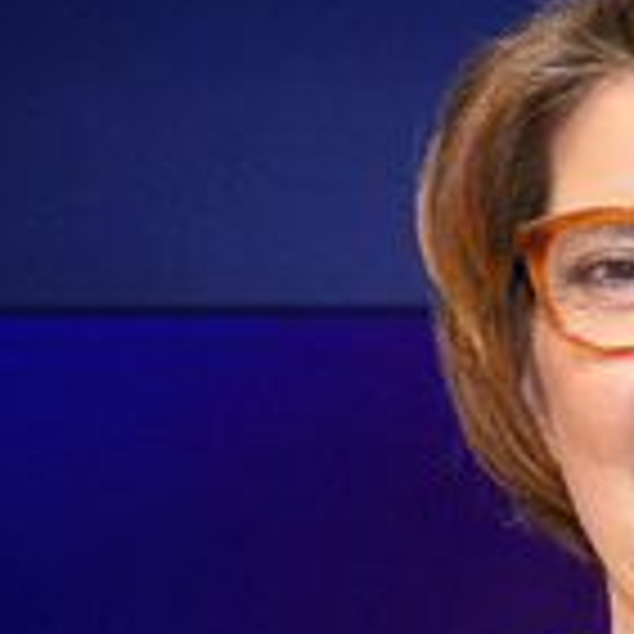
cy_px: 549
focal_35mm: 114
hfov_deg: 14.9
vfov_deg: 15.1
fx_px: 2362
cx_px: 717
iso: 2000
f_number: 5
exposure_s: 1/160
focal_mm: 42
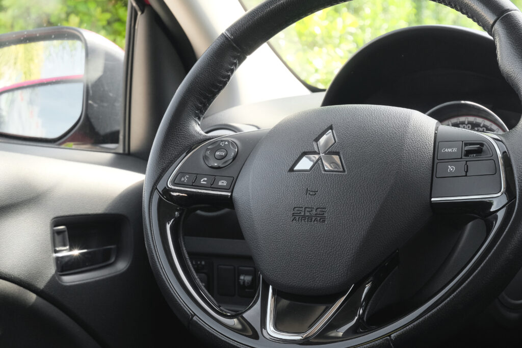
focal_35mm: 68
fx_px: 986
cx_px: 261
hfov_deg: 29.7
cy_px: 174
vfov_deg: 20.0
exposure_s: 1/100
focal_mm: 45
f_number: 9
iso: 2000
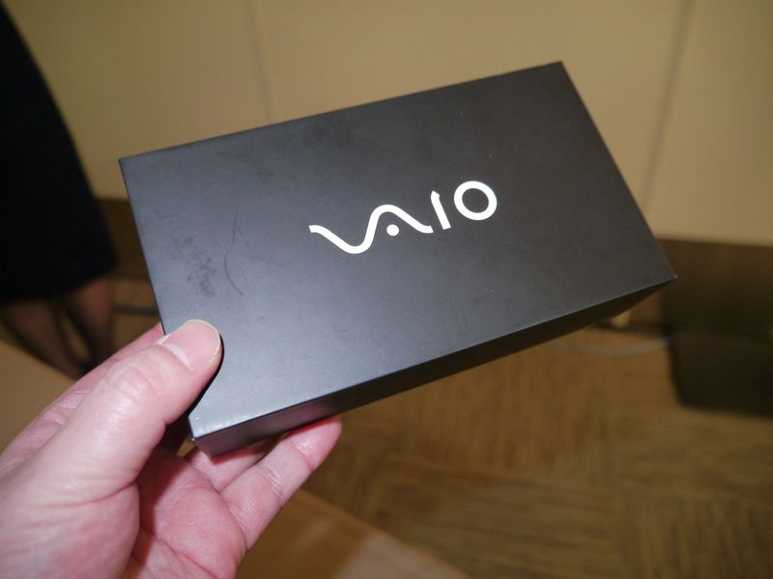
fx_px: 625
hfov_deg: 63.4
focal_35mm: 28
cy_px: 290
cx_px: 386
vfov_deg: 49.7
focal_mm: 14
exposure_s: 1/60
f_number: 3.5
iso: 800
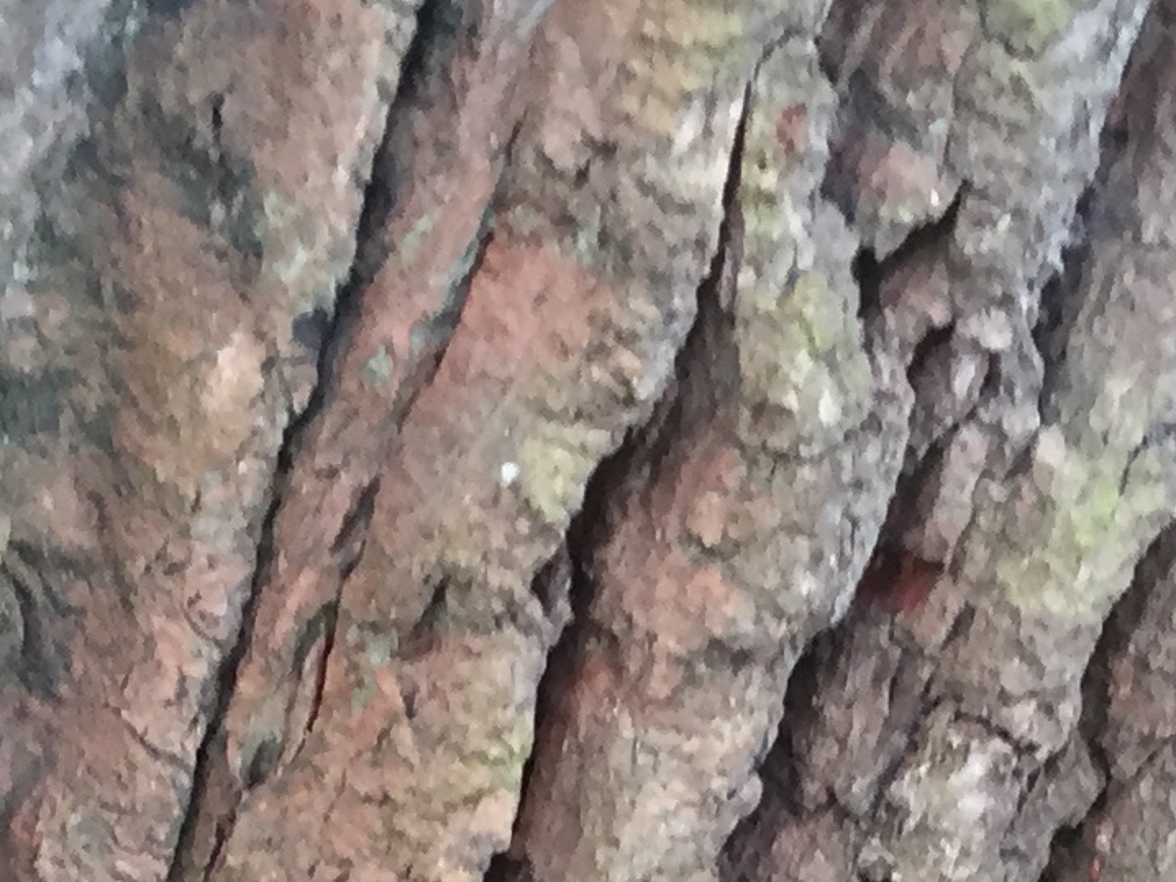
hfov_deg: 14.9
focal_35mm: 132
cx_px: 735
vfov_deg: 10.1
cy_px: 1980
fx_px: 4485
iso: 40
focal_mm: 4.15
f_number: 2.2
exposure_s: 1/33
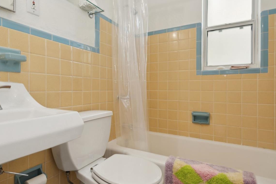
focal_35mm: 21
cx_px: 109
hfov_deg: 80.1
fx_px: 161
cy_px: 78
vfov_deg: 59.2
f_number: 8
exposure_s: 1/13
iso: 200
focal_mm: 10
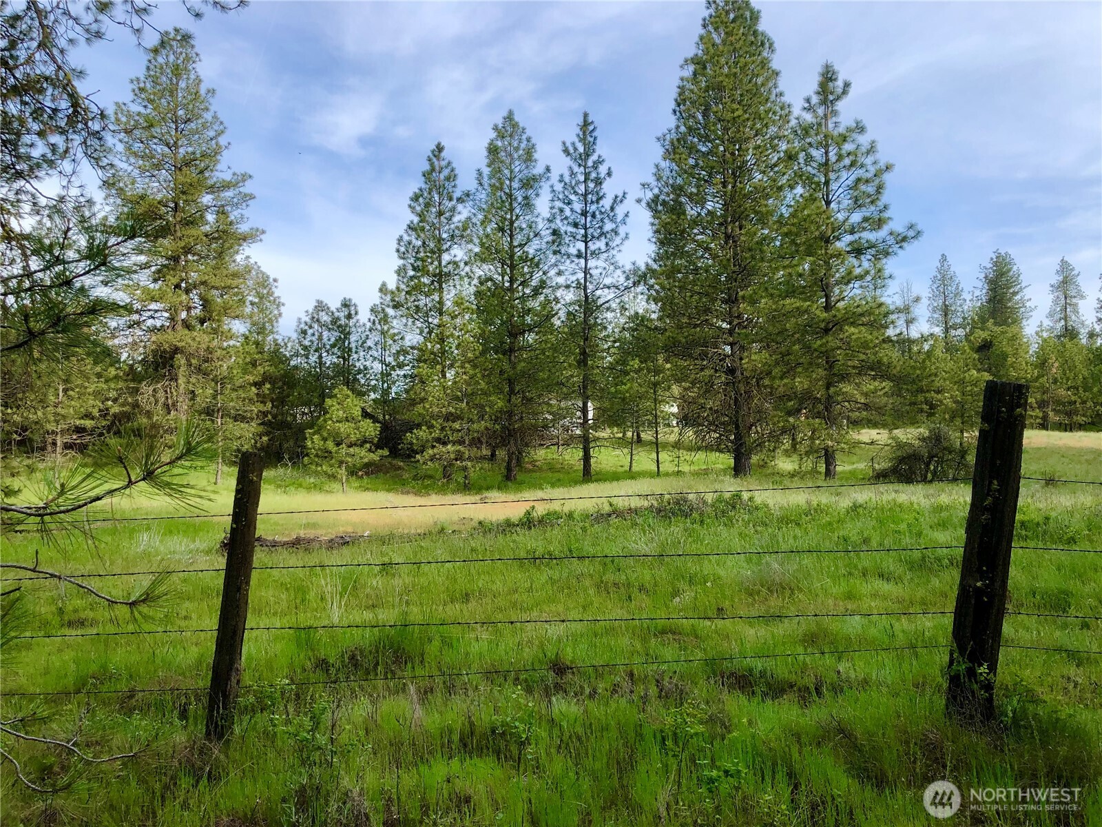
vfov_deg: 49.7
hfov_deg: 63.4
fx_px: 891
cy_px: 414
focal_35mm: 28
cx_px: 551
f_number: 1.8
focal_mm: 3.99
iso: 20
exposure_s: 1/684
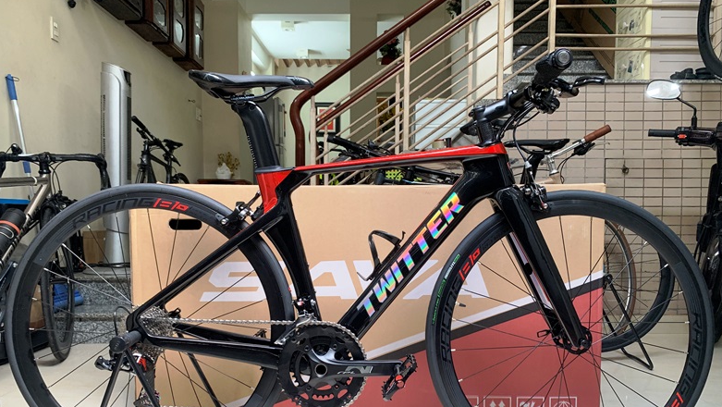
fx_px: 555
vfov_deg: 40.0
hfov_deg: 66.0
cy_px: 250
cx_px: 366
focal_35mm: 29
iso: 100
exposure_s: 1/97
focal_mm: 4.25
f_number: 1.8
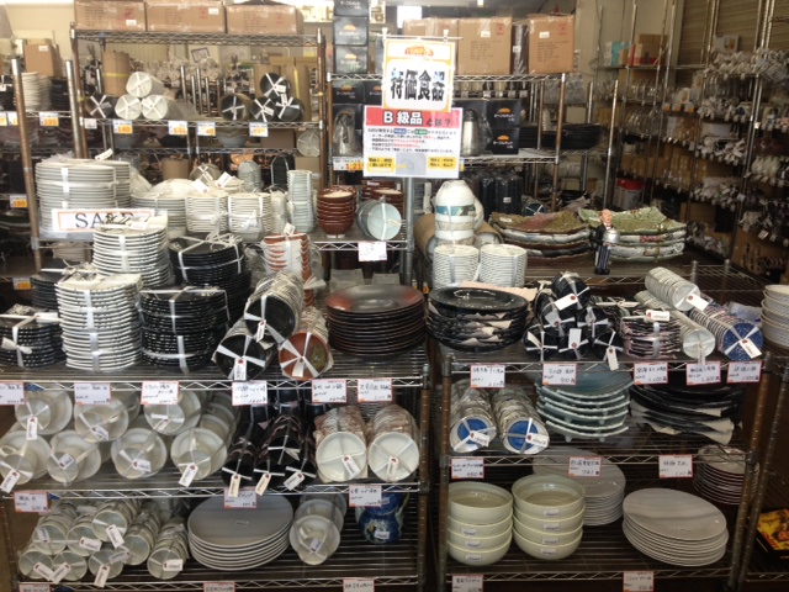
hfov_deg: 55.4
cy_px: 296
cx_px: 394
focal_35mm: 33
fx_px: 752
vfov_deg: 42.9
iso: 64
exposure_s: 1/30
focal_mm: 4.13
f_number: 2.4
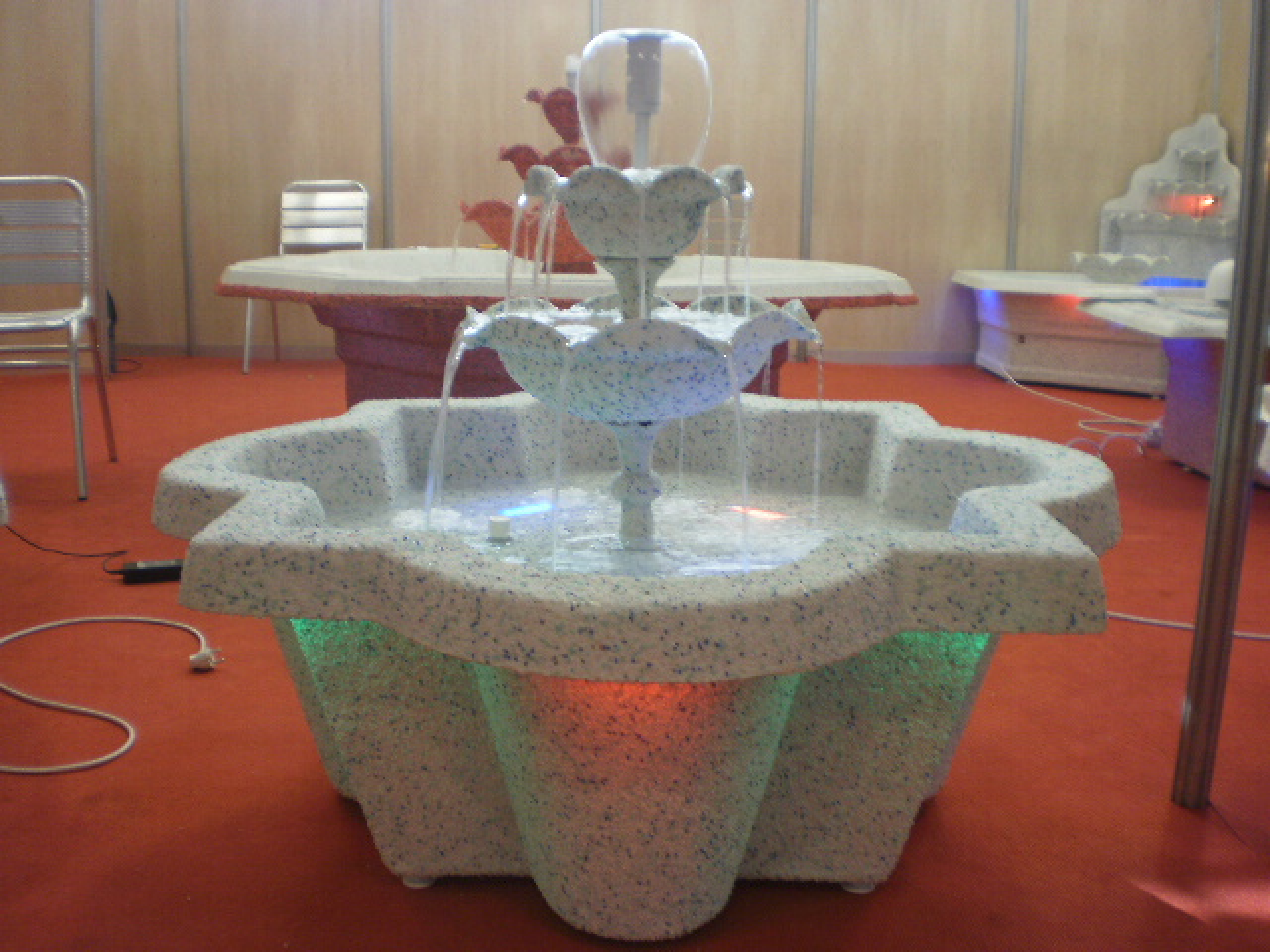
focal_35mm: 38
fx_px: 1394
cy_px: 476
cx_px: 635
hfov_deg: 49.0
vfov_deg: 37.7
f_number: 3.1
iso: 100
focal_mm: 6.3
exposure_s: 1/13
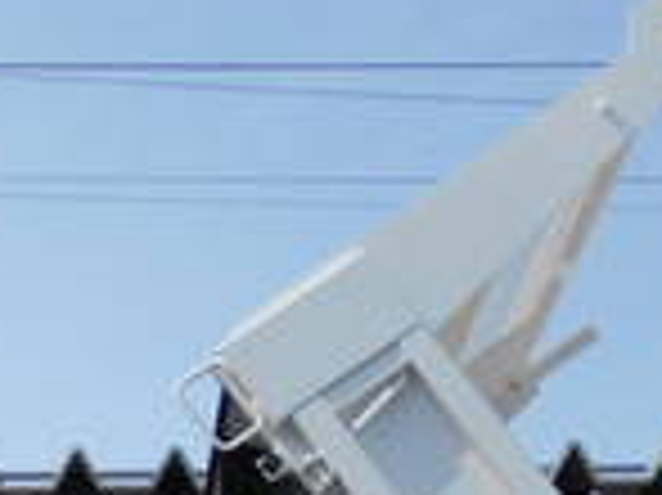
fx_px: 2159
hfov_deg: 17.1
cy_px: 1026
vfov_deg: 11.6
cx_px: 5
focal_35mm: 113
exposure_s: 1/1250
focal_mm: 4.6
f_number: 3.2
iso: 80
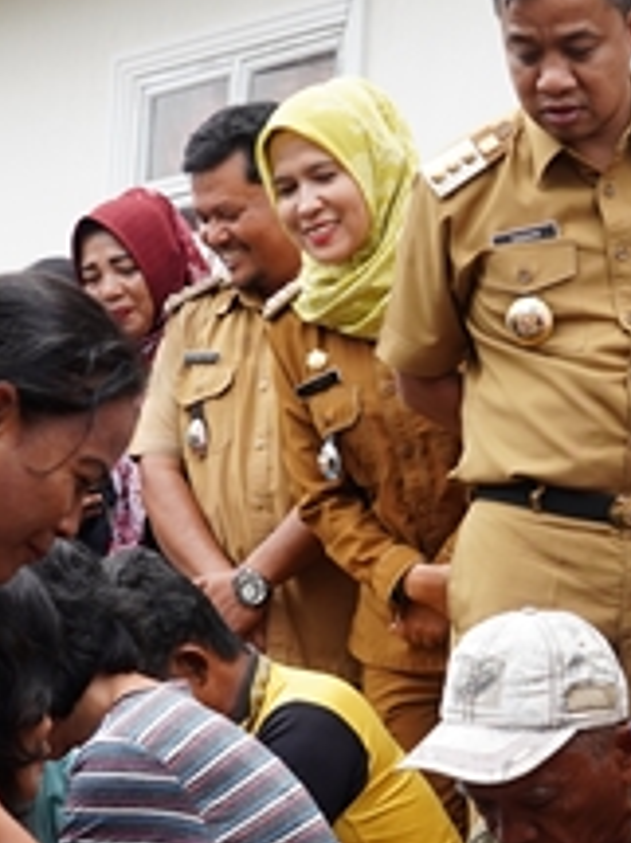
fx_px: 2506
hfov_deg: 14.3
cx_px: 482
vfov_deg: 18.8
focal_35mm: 103
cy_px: 712
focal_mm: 24
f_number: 4
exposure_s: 1/400
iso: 250
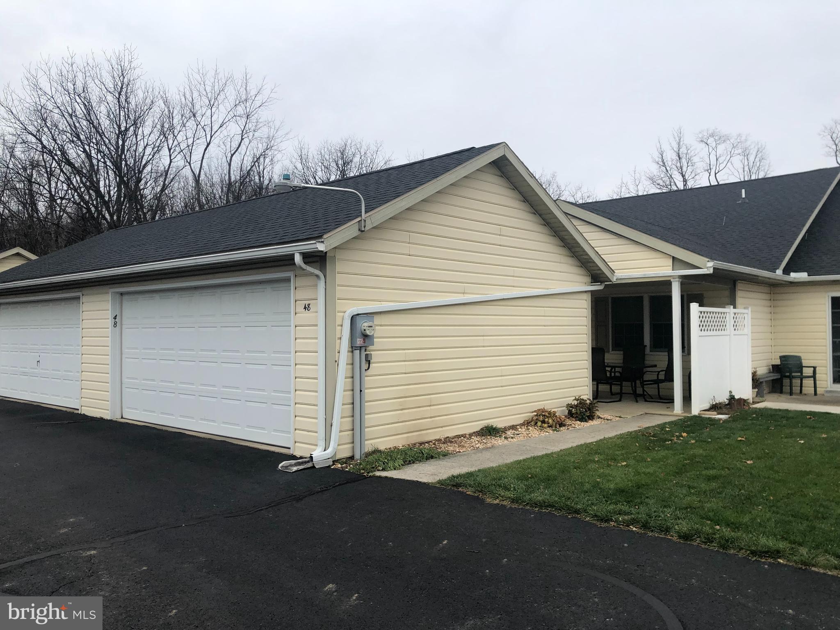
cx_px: 420
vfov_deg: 49.7
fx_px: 679
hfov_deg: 63.4
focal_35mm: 28
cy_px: 315
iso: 20
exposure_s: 1/592
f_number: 1.8
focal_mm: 4
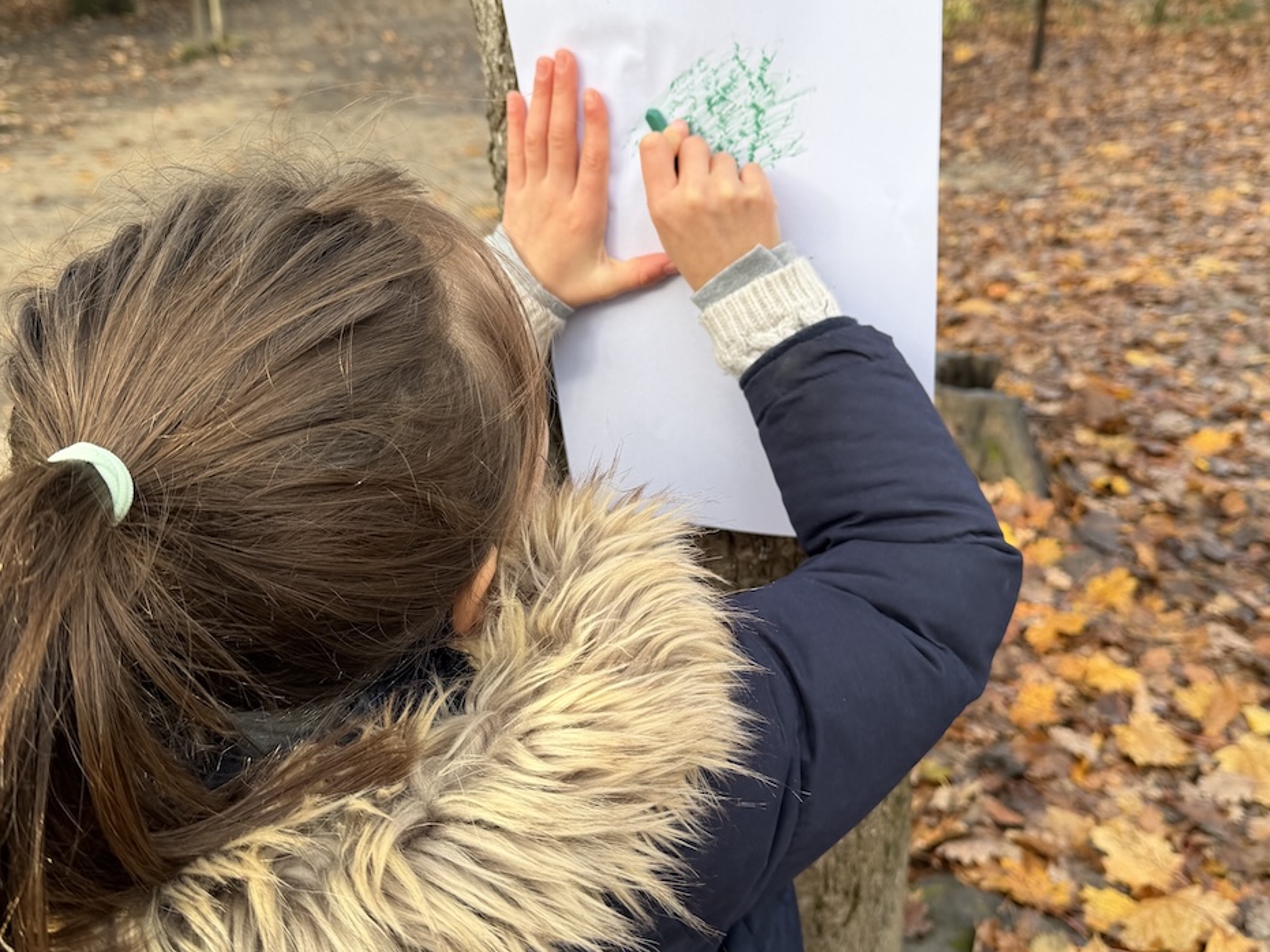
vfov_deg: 42.9
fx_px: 1211
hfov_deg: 55.4
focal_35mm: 33
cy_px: 434
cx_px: 629
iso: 80
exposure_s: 1/383
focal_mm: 6.76
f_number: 1.78
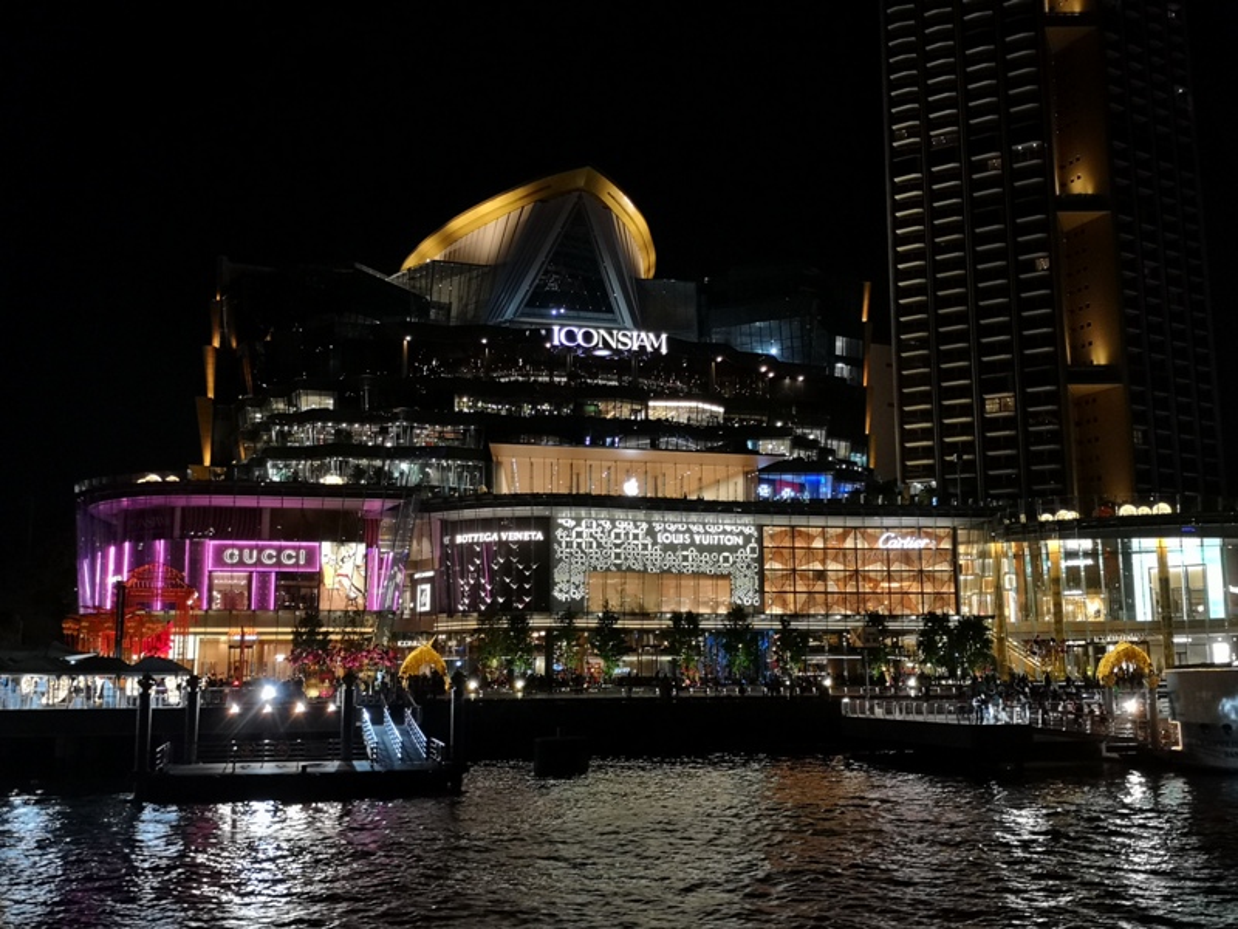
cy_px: 464
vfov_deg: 41.8
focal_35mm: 34
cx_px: 619
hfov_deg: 54.0
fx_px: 1216
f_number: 1.8
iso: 160
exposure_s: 1/33.3
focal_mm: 3.95
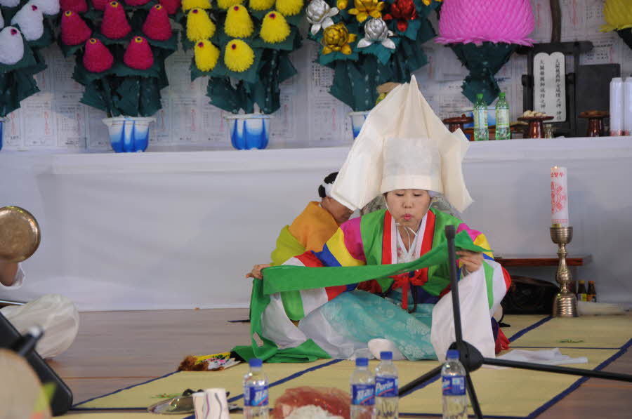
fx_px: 1788
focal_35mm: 102
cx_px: 316
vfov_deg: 13.4
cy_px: 210
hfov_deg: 20.0
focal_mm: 102
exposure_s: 1/125
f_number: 5.6
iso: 1000
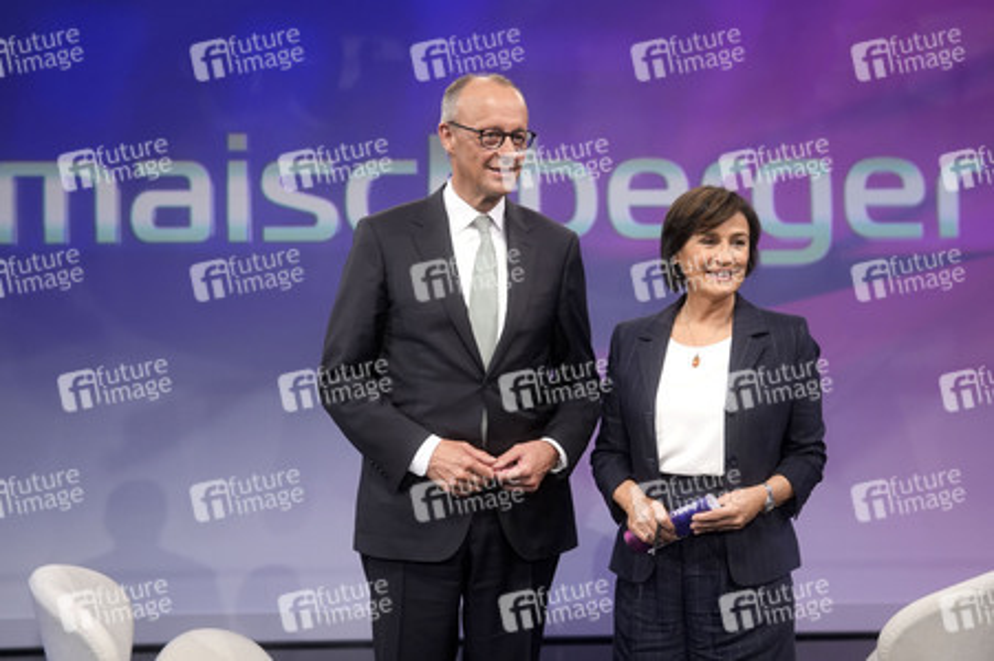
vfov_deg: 29.8
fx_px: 1242
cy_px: 330
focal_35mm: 45
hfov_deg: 43.6
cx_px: 497
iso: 640
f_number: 2.2
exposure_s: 1/200
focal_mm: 30
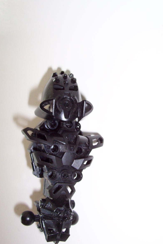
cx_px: 74
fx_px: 265
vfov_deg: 49.6
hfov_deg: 34.2
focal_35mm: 39
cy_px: 122
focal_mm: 5.6
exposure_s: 1/60
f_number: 2.8
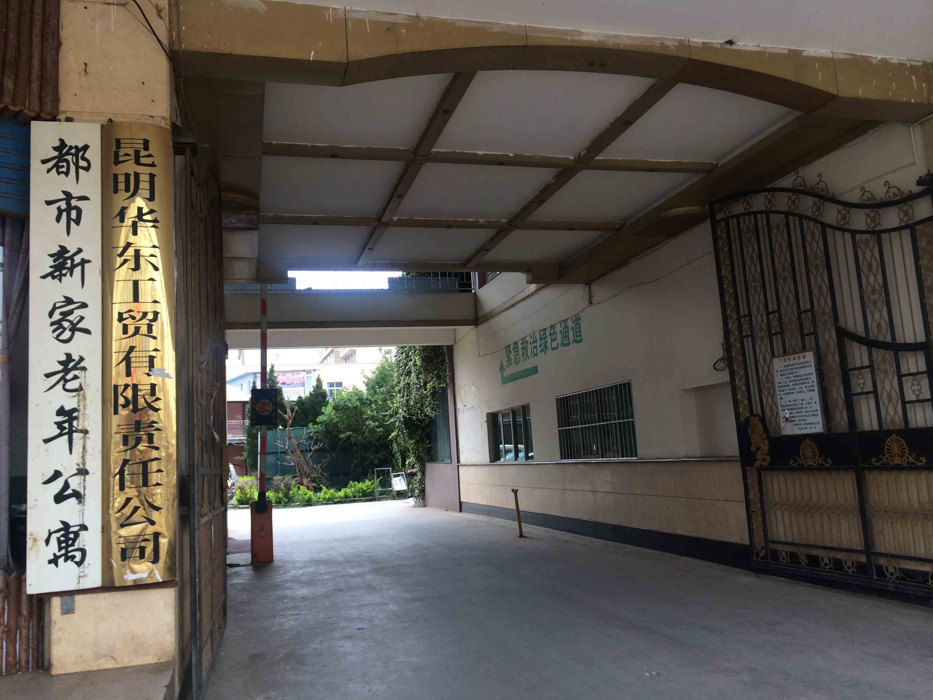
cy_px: 350
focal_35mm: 30
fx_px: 809
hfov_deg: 60.0
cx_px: 466
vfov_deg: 46.8
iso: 32
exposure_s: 1/159
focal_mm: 4.12
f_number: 2.2
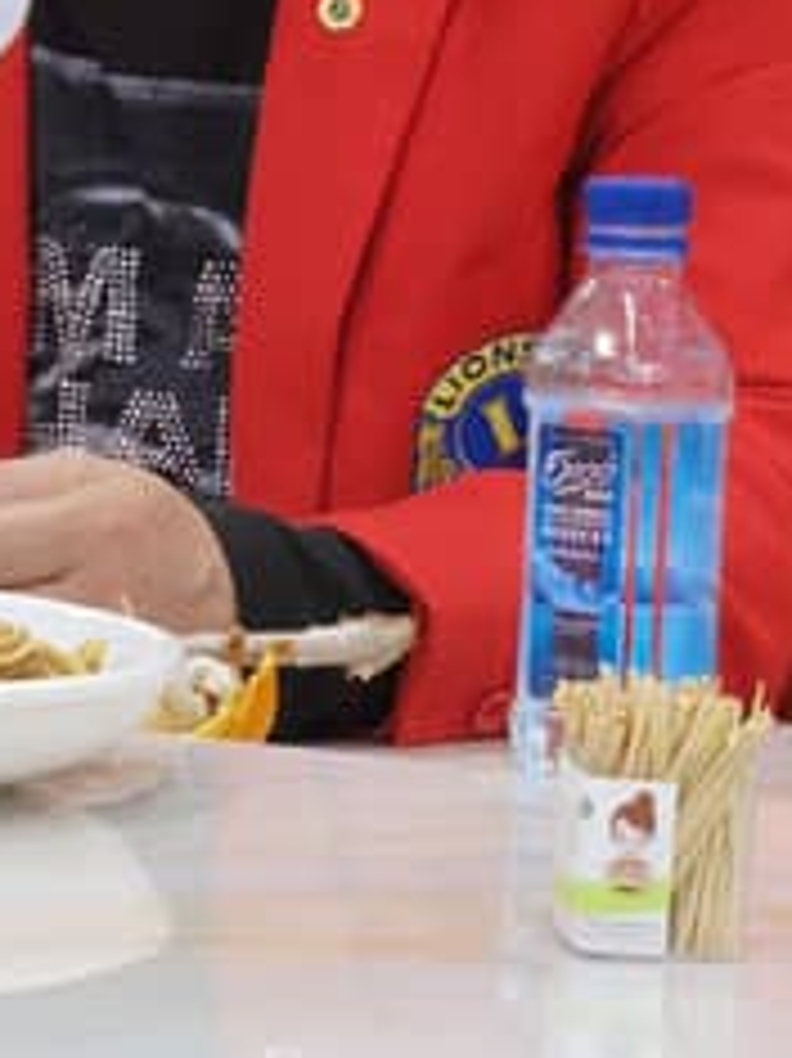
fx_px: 7908
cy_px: -34
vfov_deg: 7.6
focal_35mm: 259
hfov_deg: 5.7
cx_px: 86
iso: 160
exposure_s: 1/100
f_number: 1.9
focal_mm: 6.71
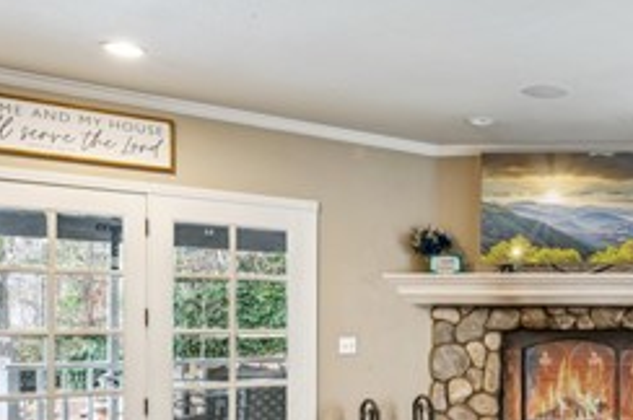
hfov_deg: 40.1
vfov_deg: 30.9
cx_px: 638
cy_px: 319
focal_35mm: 43
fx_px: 747
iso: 100
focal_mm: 16.2
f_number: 13
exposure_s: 2.5
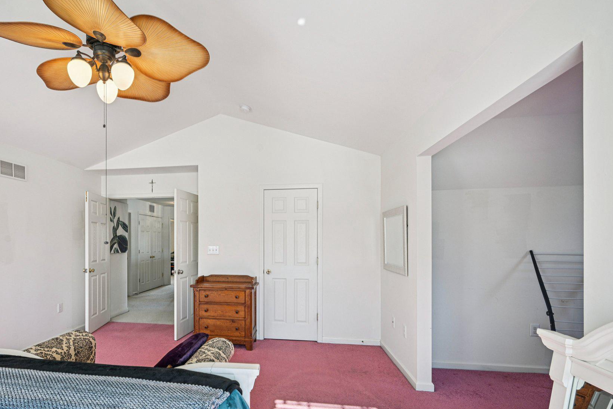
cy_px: 242
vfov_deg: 61.5
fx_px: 341
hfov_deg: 82.5
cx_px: 233
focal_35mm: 20
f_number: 8
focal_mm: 16
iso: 400
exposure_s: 1/50
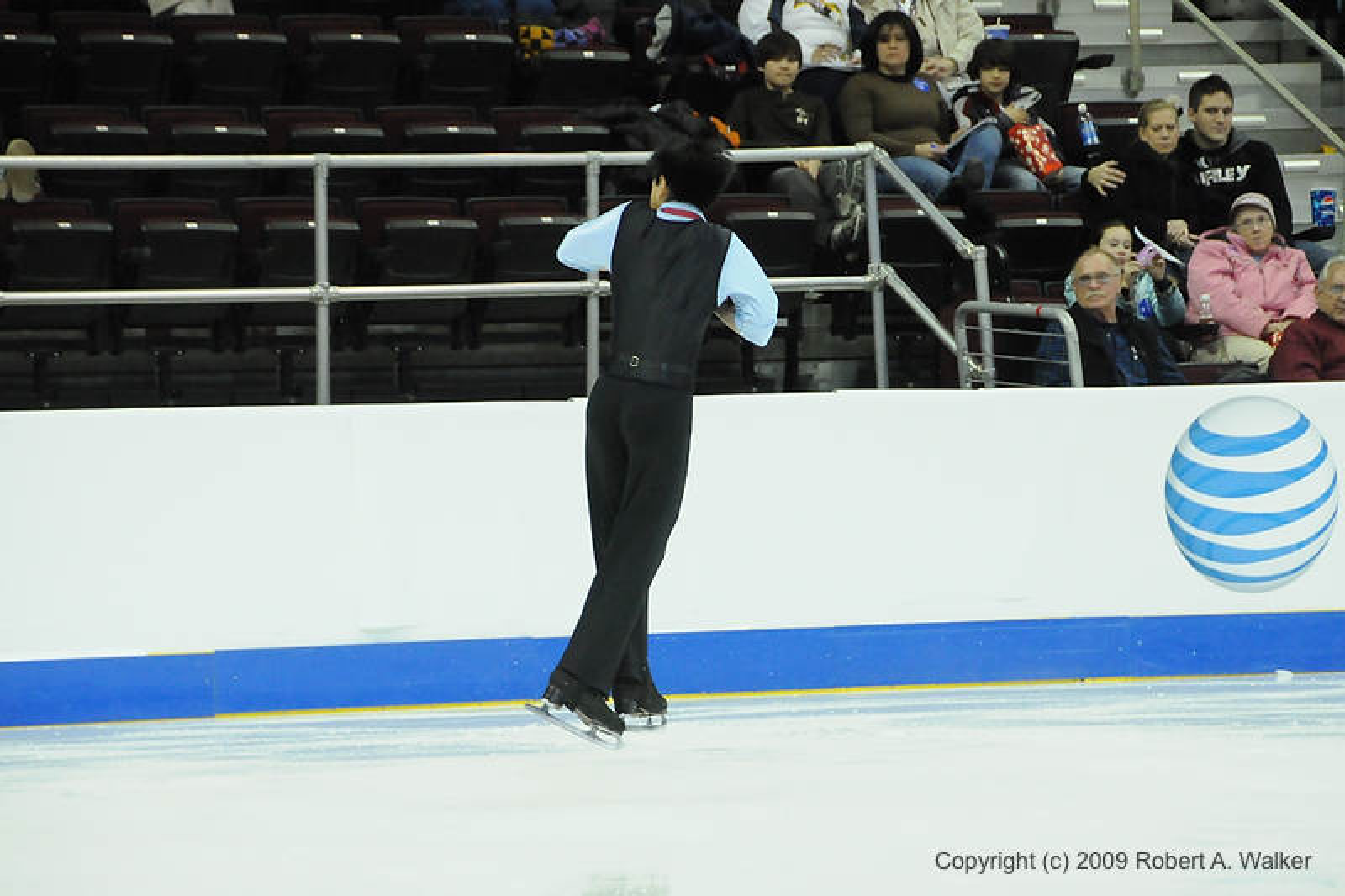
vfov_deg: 6.8
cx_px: 672
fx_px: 7564
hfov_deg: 10.2
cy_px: 448
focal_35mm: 202
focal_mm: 135
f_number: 5.6
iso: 3200
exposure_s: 1/640
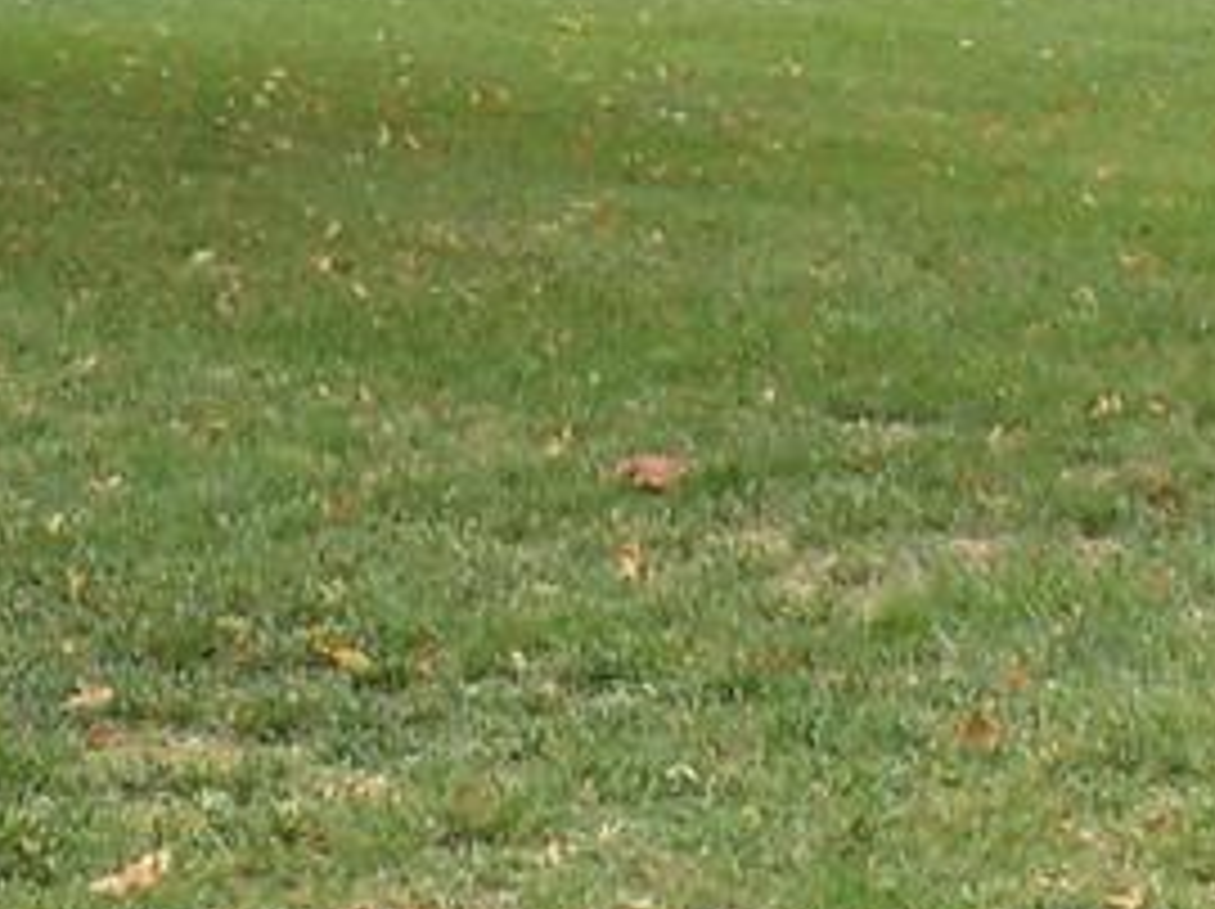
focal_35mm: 129
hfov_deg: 15.2
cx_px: 1026
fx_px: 4524
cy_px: -680
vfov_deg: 10.8
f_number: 3.4
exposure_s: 1/80
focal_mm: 6.1
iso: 80
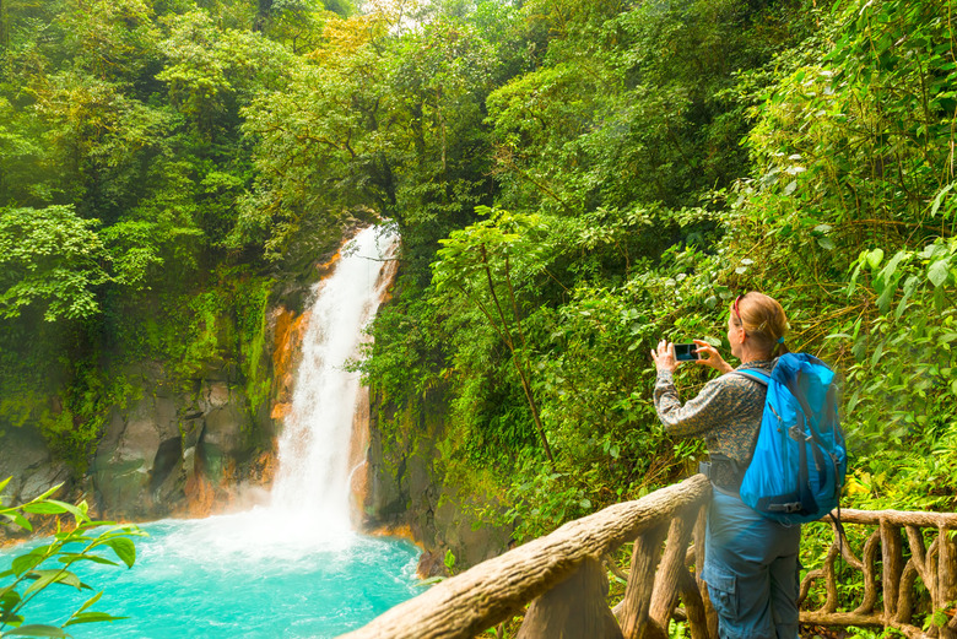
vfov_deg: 53.2
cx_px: 478
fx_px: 638
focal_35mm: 24
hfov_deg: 73.7
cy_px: 320
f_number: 6.3
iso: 320
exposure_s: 1/200
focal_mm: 24
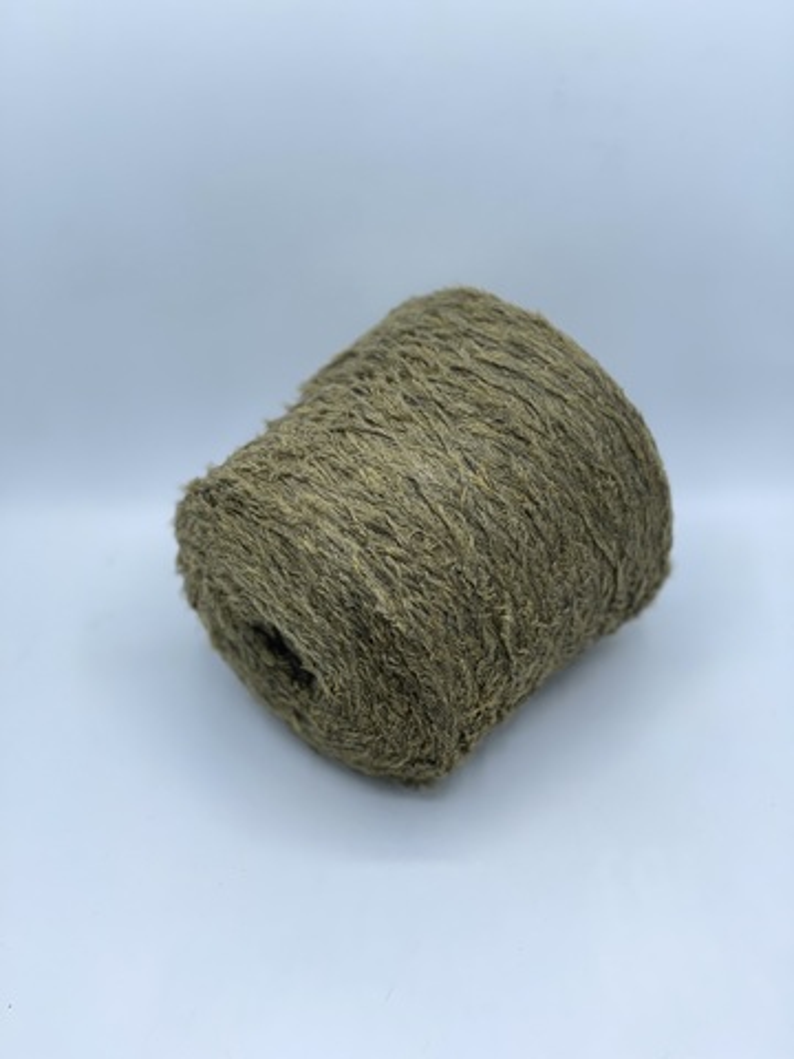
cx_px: 397
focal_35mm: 64
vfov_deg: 30.3
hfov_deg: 22.9
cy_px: 530
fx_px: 1957
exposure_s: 1/119
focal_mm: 7.5
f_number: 2.2
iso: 20
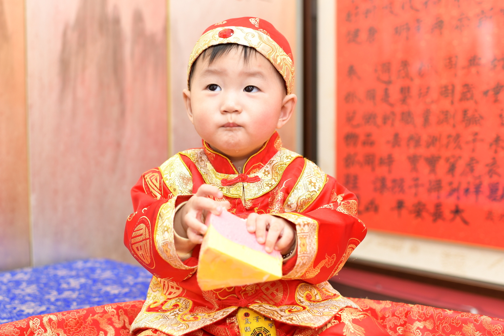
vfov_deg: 29.9
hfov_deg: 43.4
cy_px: 174
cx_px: 207
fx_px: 630
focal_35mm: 45
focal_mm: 35
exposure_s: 1/200
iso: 400
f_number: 2.8
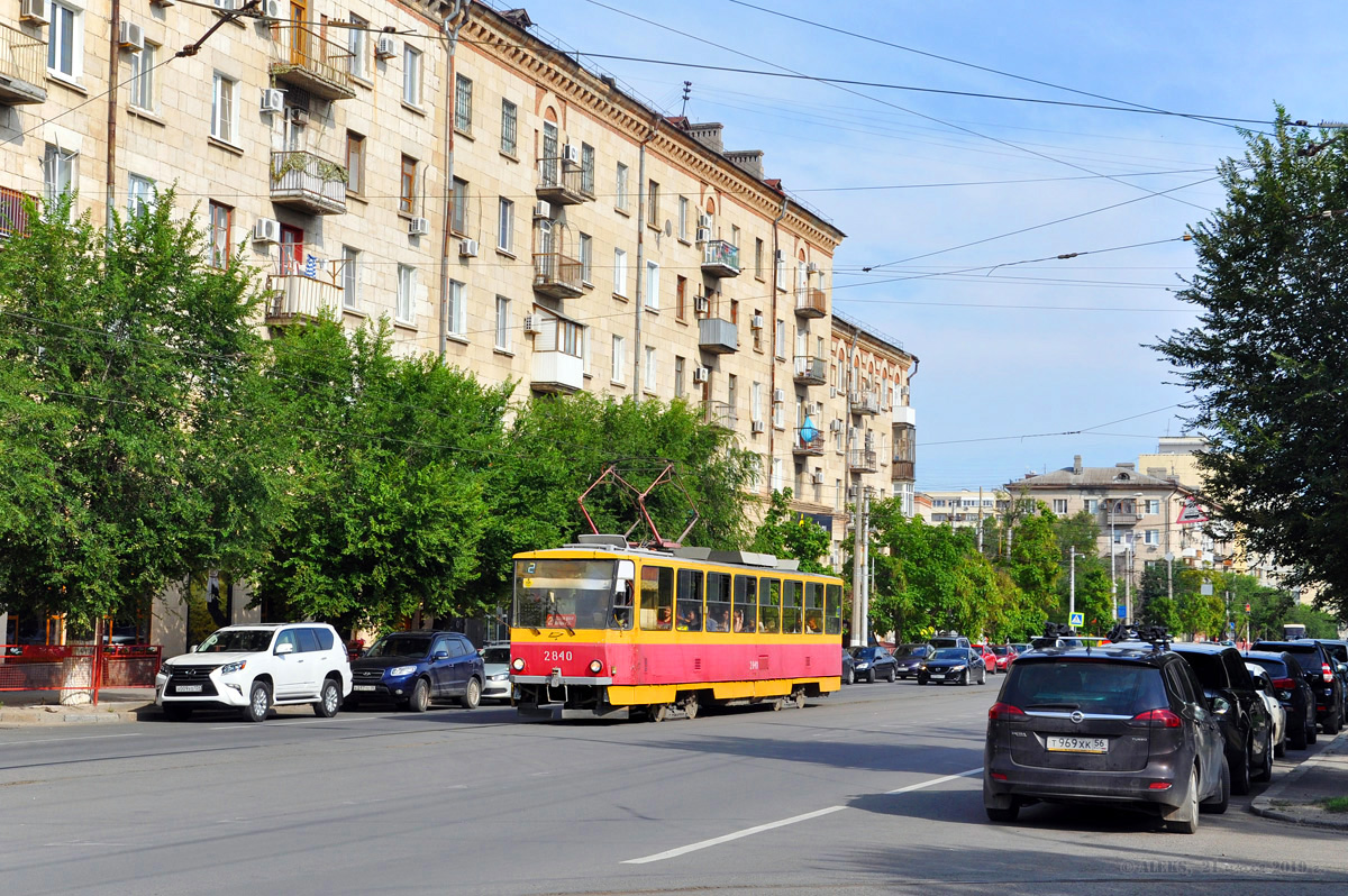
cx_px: 674
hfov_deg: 43.6
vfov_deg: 29.8
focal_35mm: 45
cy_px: 448
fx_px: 1684
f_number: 8
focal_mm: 30
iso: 200
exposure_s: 1/500
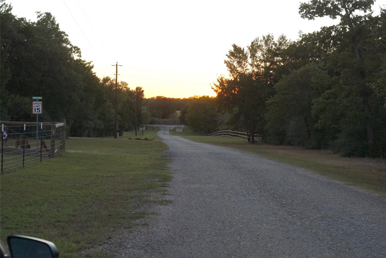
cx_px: 193
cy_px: 129
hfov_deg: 27.0
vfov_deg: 18.2
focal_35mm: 75
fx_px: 804
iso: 1000
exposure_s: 1/250
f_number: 5.6
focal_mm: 50
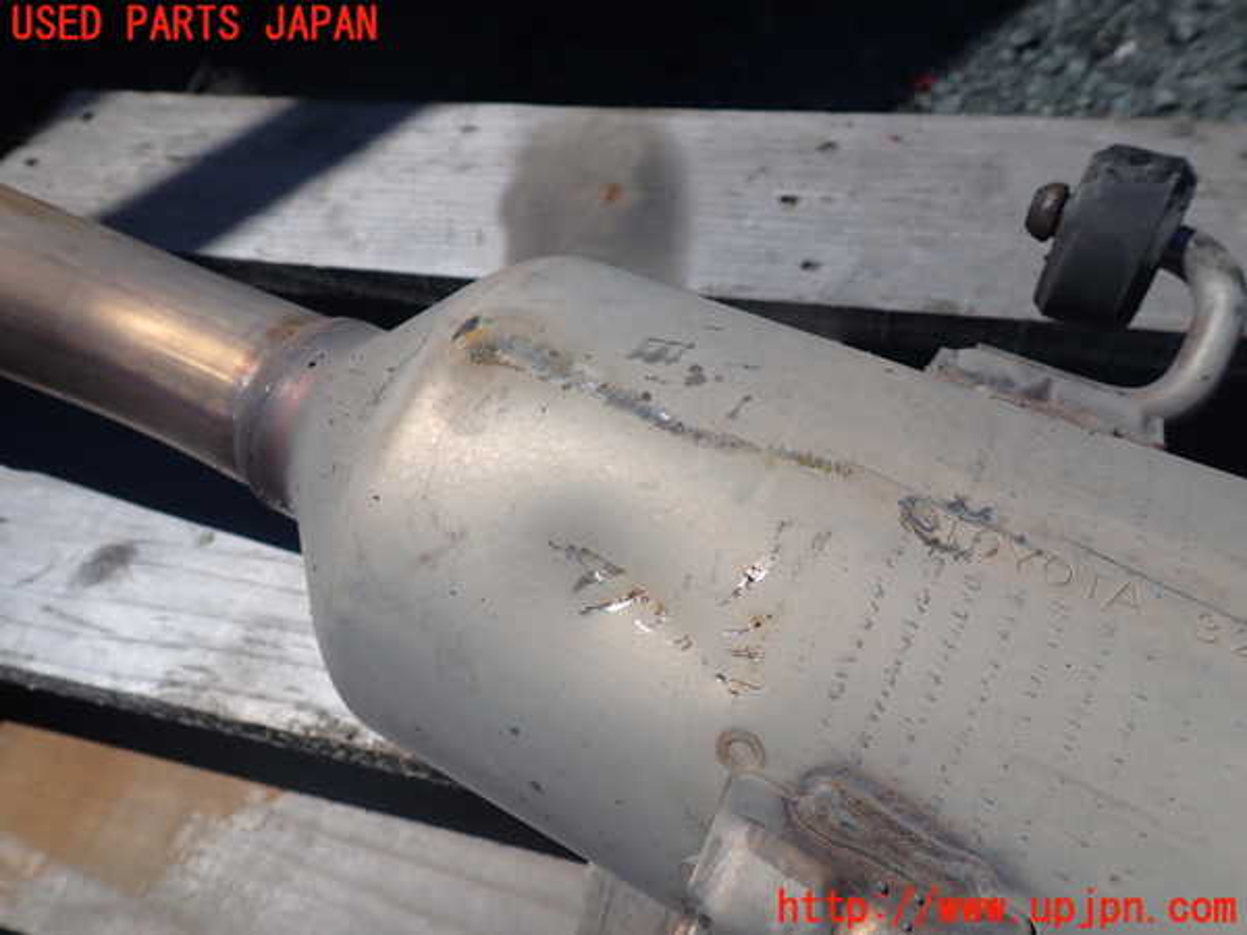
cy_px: 468
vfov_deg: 54.9
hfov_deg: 69.4
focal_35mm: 25
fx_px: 901
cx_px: 624
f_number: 8
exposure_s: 1/400
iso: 100
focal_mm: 4.5
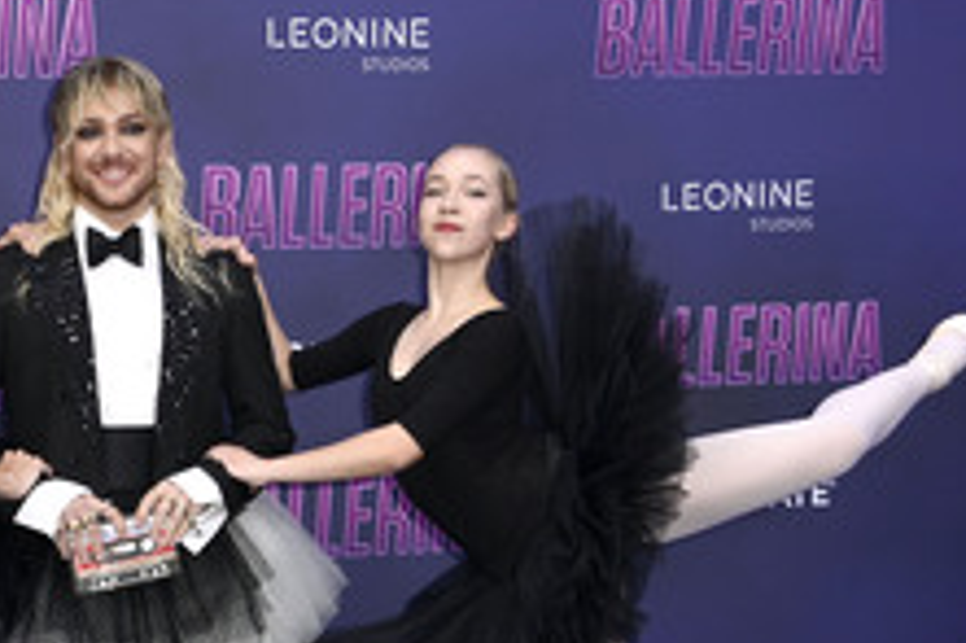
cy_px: 591
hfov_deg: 19.0
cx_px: 125
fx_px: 2842
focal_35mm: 106
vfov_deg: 12.8
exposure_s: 1/250
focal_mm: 52
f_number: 5.6
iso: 320
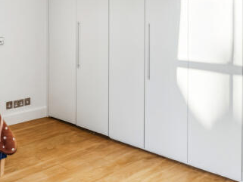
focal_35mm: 46
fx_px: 323
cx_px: 71
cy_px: 19
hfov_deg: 40.4
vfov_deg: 30.2
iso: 640
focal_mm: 10
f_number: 8
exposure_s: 1/25
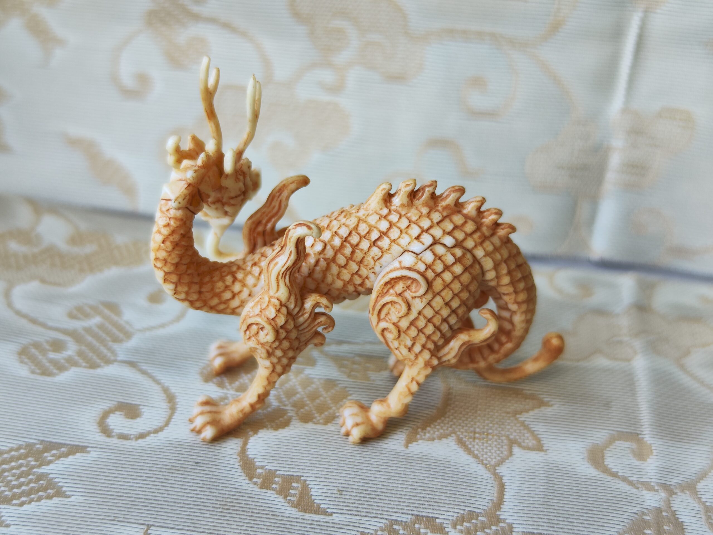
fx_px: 474
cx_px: 356
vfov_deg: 58.9
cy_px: 268
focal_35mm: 23
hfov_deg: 73.9
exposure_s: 1/100
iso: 155
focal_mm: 7.01
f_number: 1.69
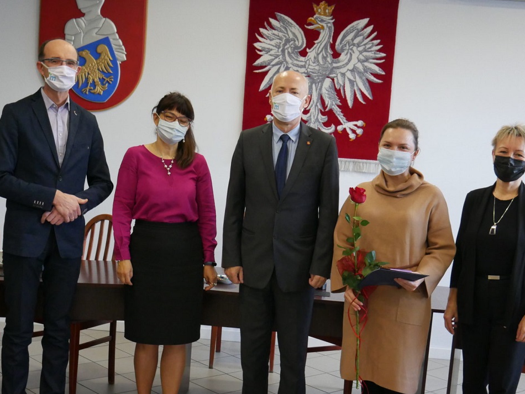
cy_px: 255
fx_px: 850
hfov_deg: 34.3
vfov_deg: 26.0
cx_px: 250
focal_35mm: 56
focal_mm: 19
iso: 2000
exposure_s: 1/125
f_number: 4.1
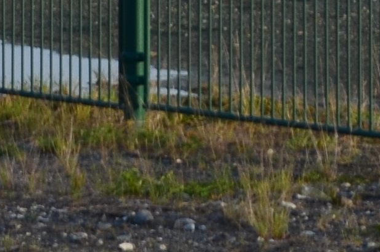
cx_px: 241
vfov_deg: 2.3
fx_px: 6067
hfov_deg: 3.6
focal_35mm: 576
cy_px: -687
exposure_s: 1/100
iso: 200
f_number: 11
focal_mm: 48
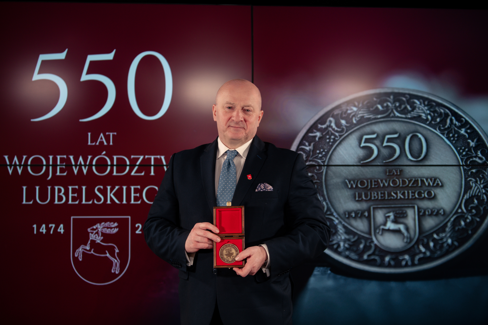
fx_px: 949
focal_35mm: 70
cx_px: 244
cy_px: 162
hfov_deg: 28.8
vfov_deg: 19.5
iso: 400
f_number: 2.8
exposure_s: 1/80
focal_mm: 70
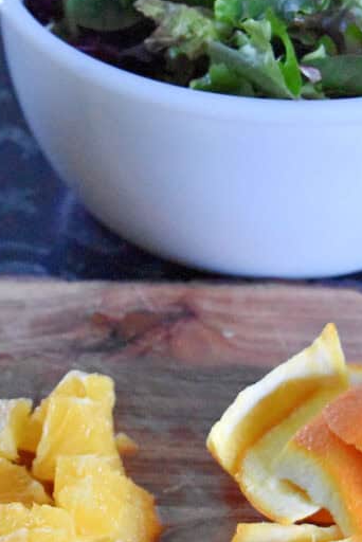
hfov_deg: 15.7
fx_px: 1310
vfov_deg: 23.3
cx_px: 107
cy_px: 340
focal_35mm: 87
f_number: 4.2
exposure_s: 1/60
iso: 11400
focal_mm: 29
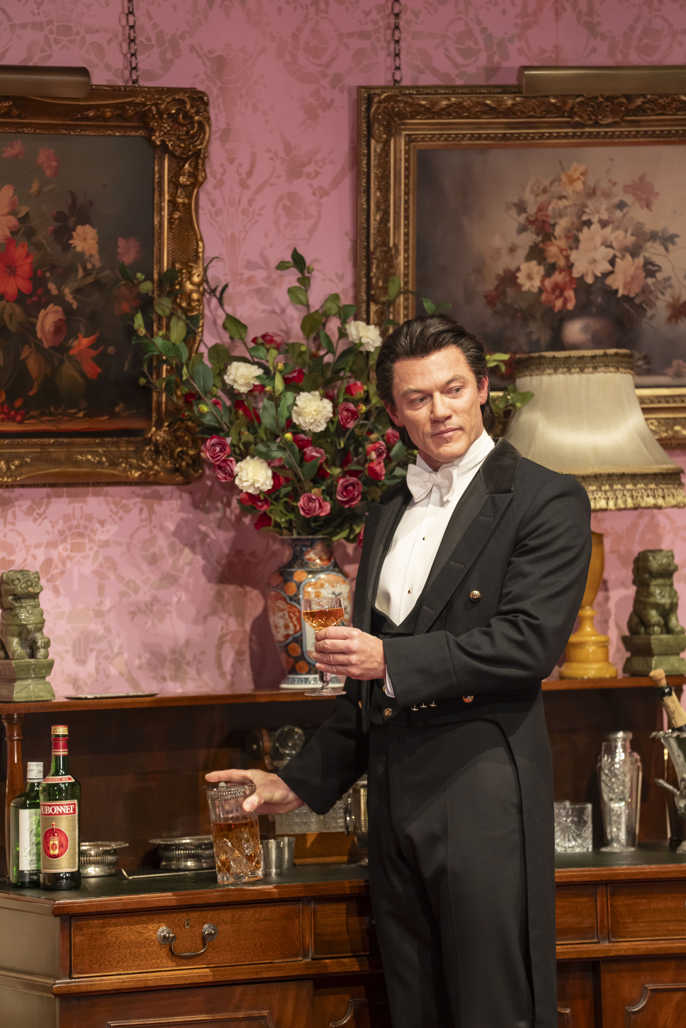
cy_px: 514
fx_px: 5716
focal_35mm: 200
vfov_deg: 10.3
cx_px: 343
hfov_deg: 6.9
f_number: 2.8
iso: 1000
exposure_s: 1/125
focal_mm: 200
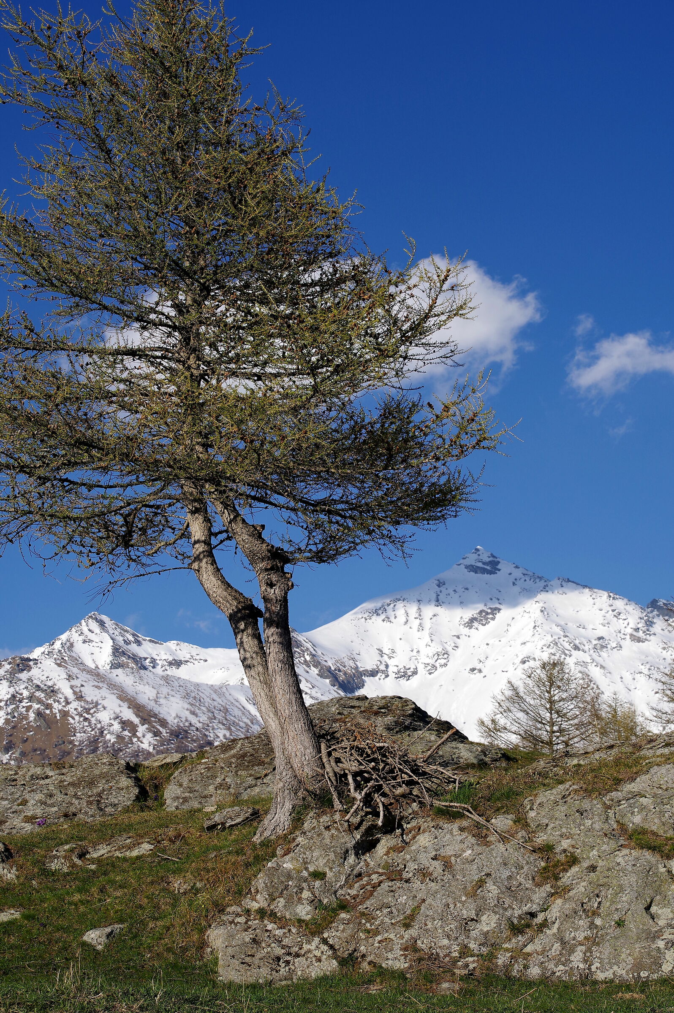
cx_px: 337
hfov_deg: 17.1
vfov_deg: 25.5
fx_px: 2236
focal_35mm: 80
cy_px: 506
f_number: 9
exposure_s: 1/320
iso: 100
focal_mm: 53
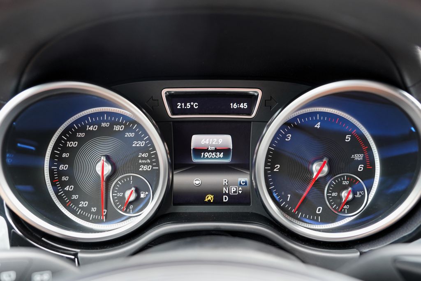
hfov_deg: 54.4
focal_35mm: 35
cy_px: 140
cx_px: 210
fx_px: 409
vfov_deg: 37.9
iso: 800
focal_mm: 35
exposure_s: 1/60
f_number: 4
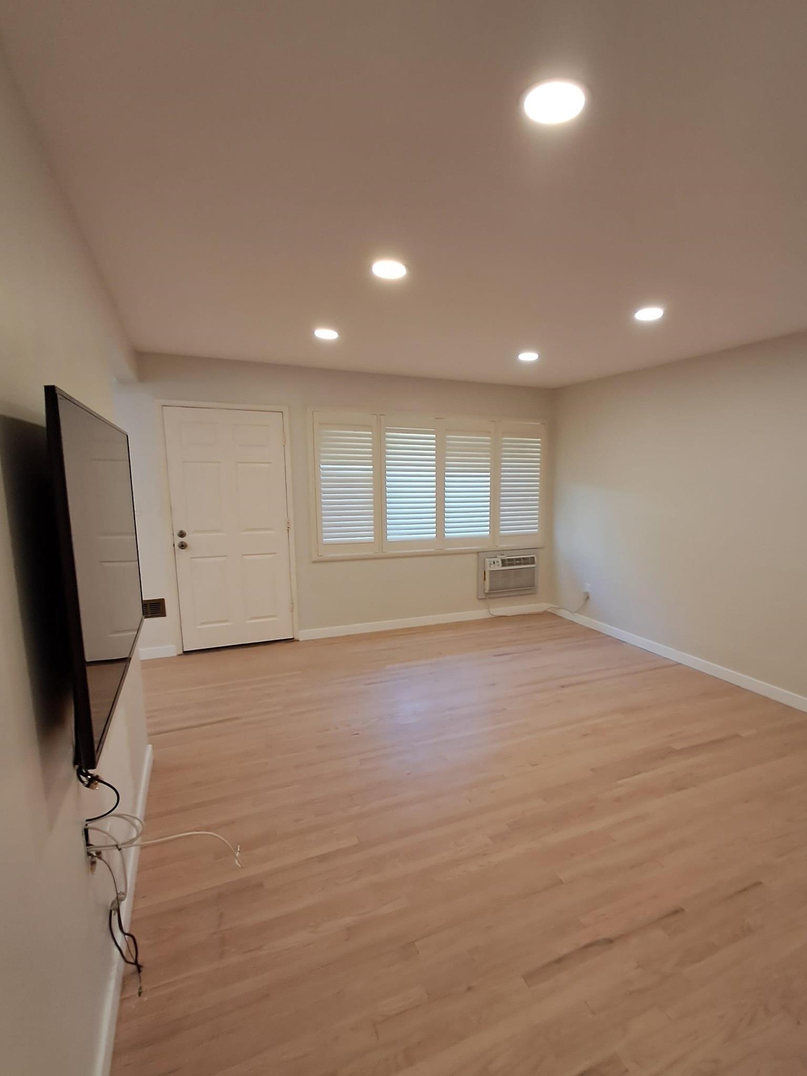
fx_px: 560
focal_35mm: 18
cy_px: 572
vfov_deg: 87.6
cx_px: 446
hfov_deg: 71.4
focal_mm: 1.64
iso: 125
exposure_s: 1/40
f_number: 2.2
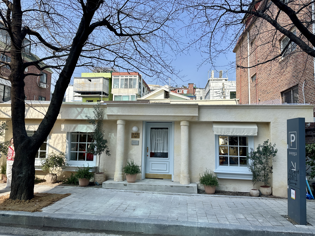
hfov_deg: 71.6
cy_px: 118
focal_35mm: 24
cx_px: 158
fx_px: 218
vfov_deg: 56.8
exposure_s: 1/2353
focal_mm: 6.86
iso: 80
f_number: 1.78
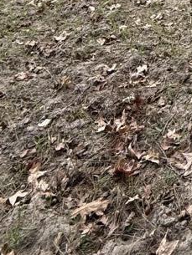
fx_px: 488
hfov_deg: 19.1
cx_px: 302
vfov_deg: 21.3
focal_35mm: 66
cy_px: -185
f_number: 2.2
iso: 64
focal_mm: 2.22
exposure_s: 1/664
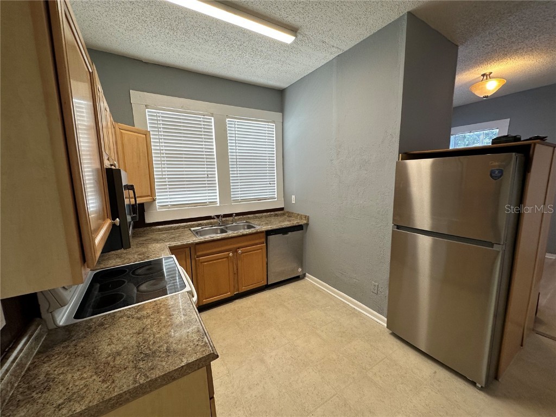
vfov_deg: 85.7
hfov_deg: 102.1
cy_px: 208
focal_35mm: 14
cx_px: 278
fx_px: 225
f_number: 2.2
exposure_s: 1/120
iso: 125
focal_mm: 2.22
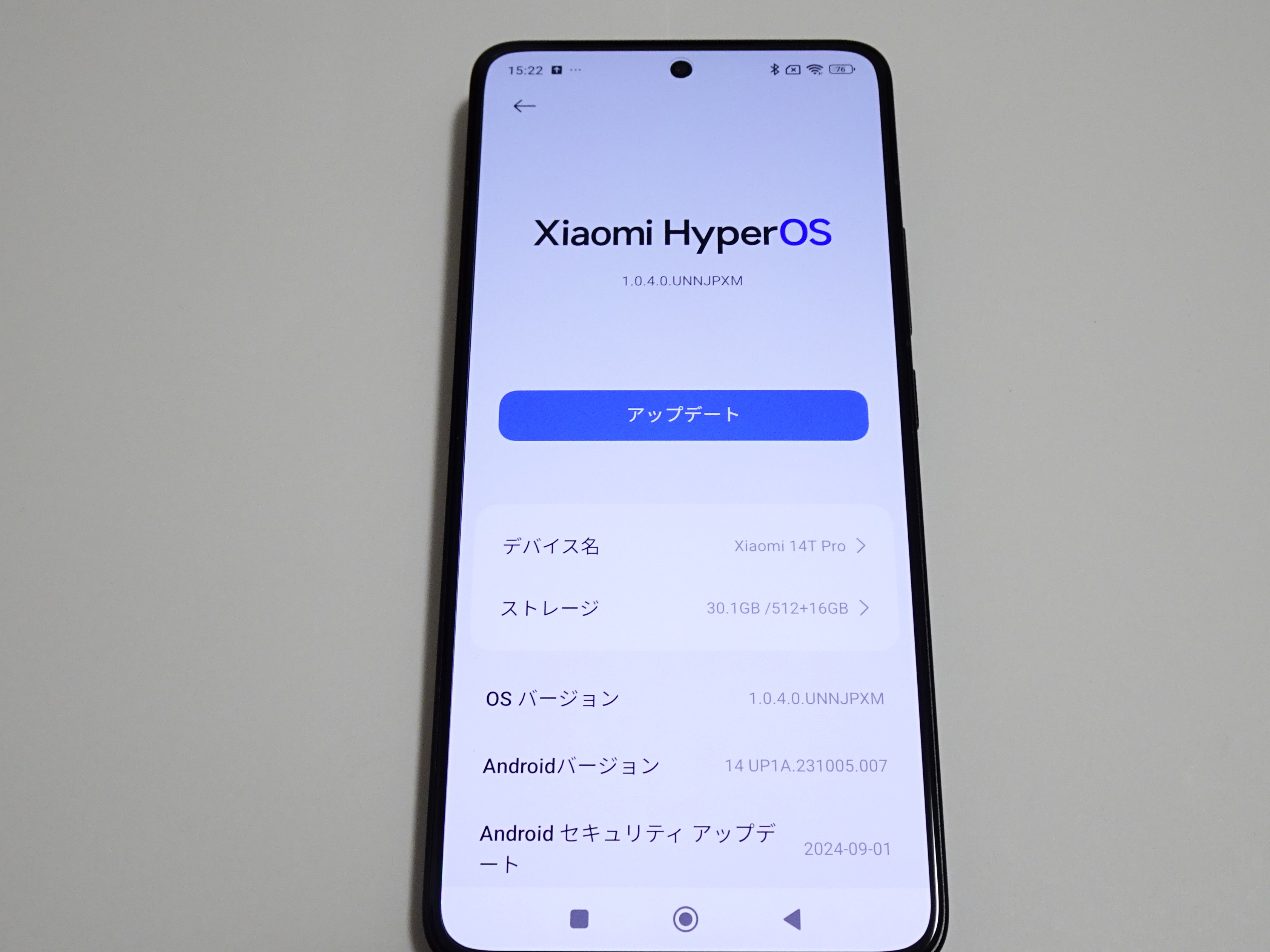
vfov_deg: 36.8
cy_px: 504
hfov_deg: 47.8
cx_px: 666
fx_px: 1431
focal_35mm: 39
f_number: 4
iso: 200
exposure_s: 1/15
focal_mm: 6.08
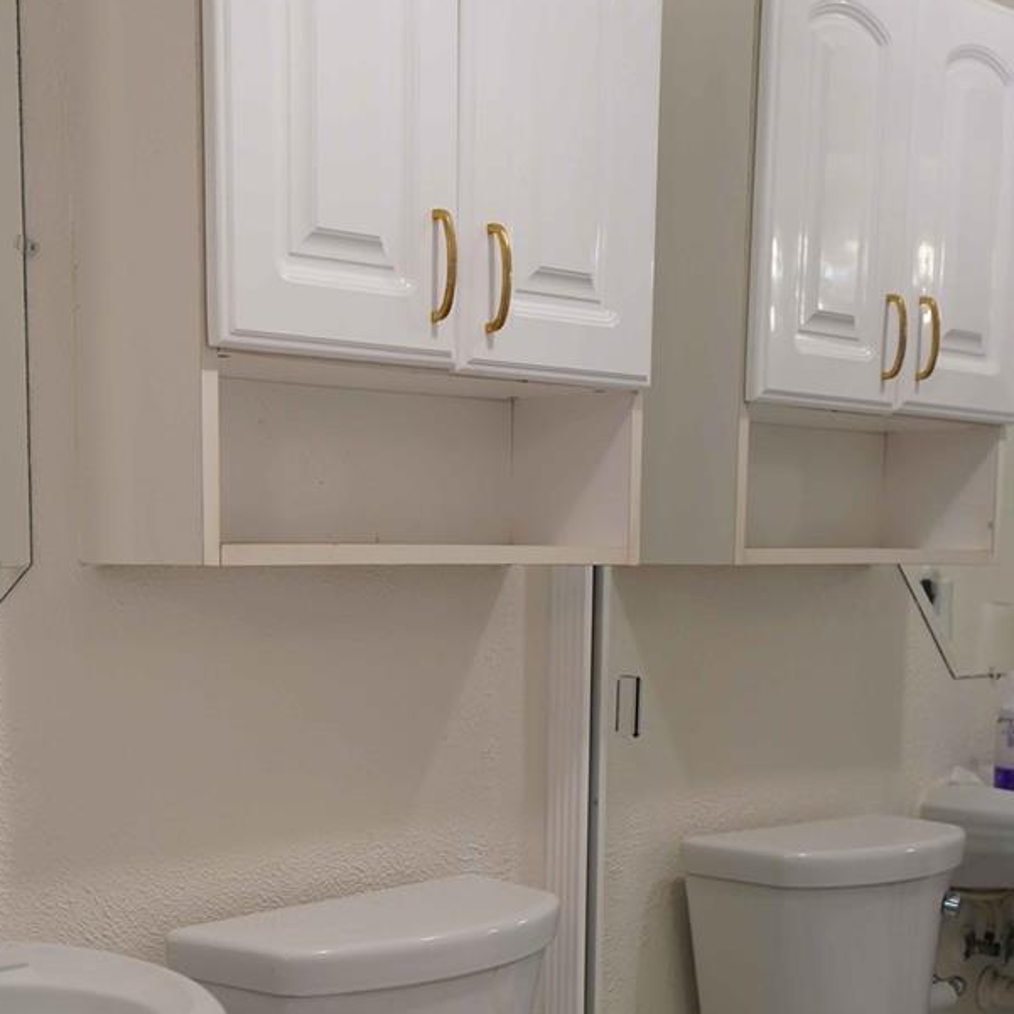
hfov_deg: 30.5
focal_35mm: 56
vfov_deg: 29.9
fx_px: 1856
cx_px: 393
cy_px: 788
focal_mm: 33
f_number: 4
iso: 1250
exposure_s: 1/160
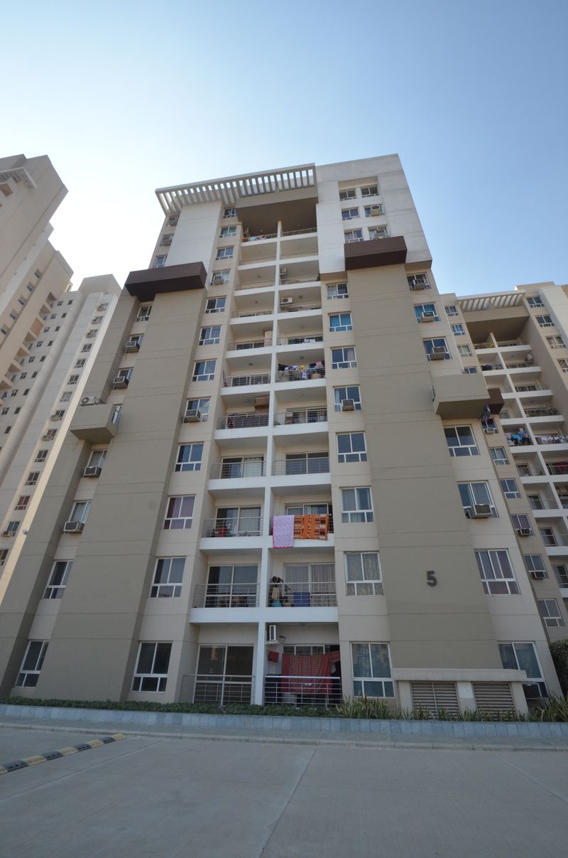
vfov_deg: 100.5
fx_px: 356
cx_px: 284
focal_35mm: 15
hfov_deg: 77.1
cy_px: 429
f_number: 11
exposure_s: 1/500
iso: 800
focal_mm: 10
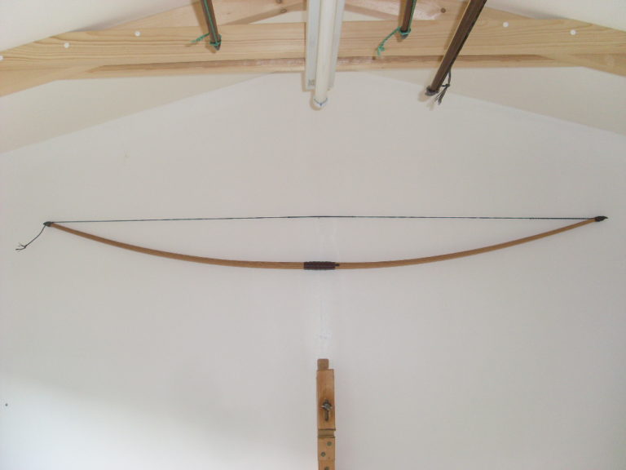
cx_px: 313
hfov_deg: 49.0
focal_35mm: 38
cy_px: 235
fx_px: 687
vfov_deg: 37.7
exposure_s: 1/45
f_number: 3
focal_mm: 6.3
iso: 100
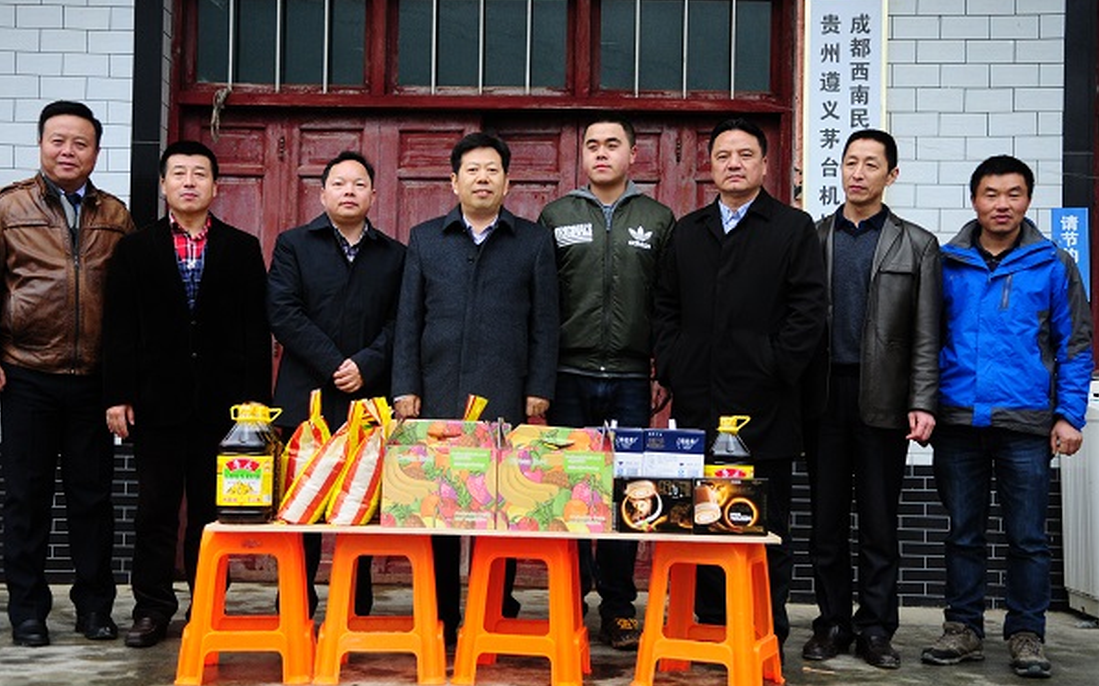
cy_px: 346
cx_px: 550
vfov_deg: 27.1
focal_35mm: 48
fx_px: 1422
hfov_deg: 42.3
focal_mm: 31
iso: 1000
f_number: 2.8
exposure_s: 1/4000
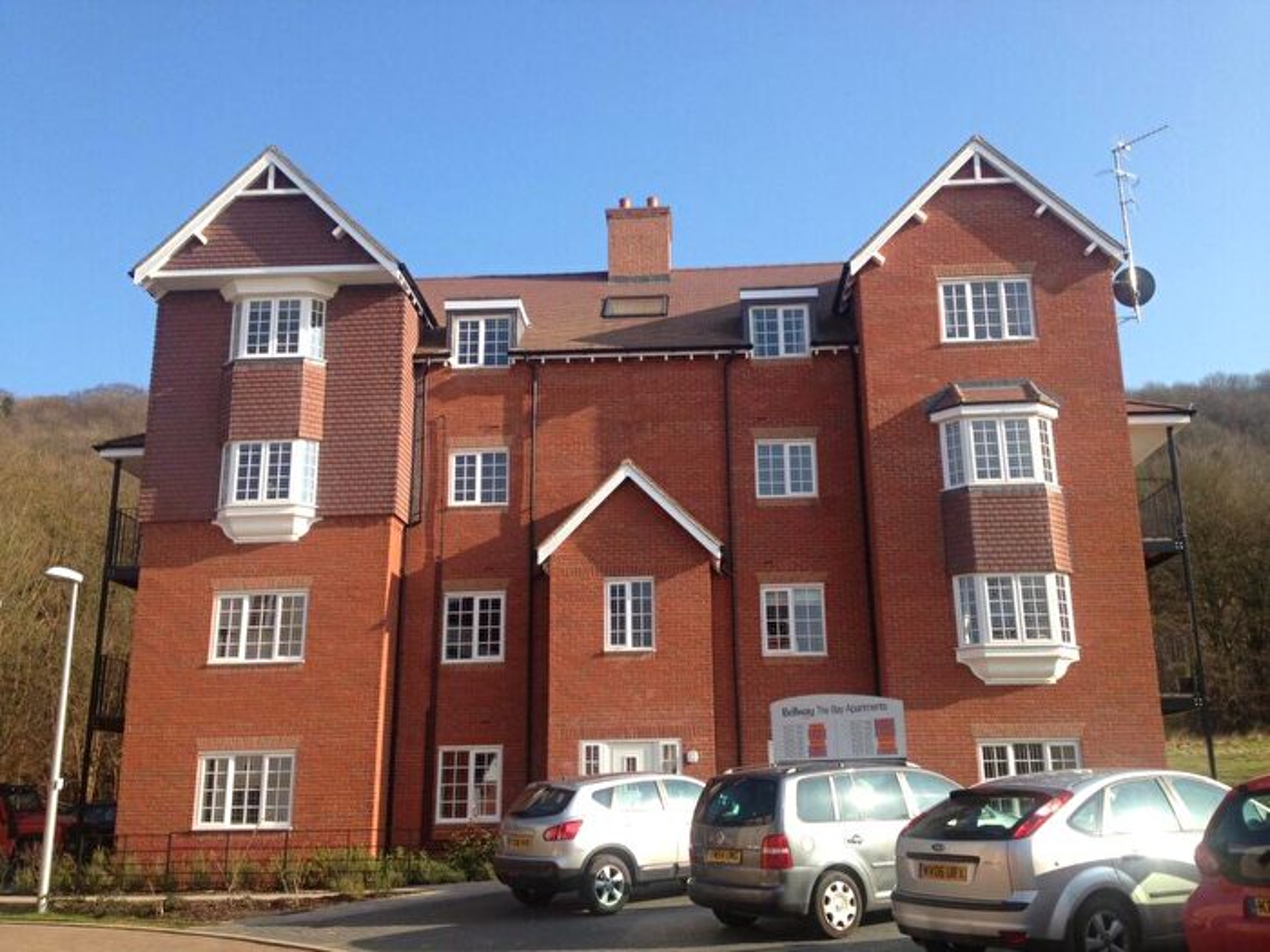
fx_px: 1284
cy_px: 476
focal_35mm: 35
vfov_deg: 40.7
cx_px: 635
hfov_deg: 52.6
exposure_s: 1/726
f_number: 2.4
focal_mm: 4.28
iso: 50
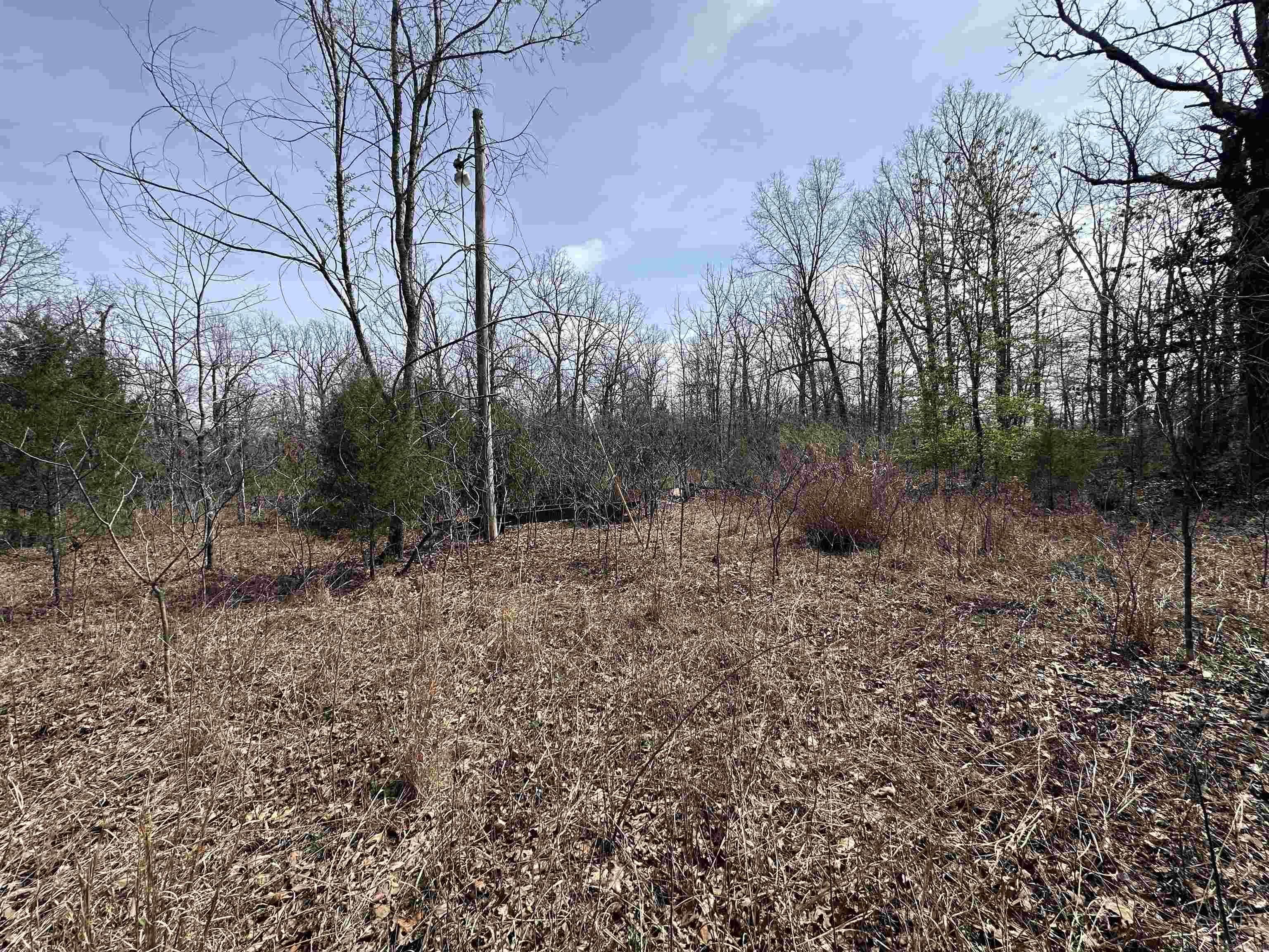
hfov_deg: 102.1
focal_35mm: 14
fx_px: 513
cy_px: 476
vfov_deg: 85.7
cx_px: 634
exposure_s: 1/1595
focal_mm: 2.22
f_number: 2.2
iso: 50
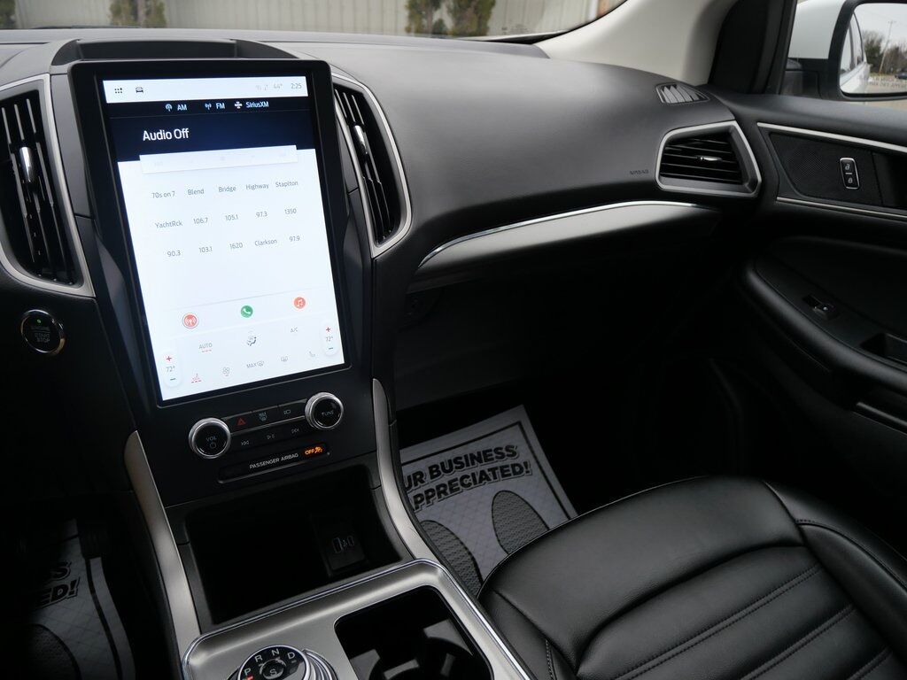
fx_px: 629
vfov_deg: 56.8
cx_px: 454
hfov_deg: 71.6
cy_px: 340
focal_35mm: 24
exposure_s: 1/100
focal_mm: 12
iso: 200
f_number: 3.5
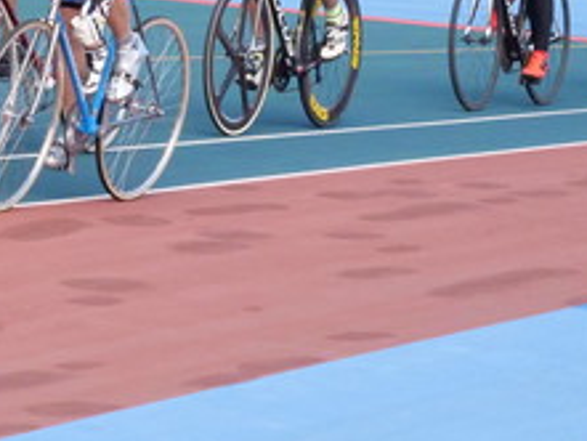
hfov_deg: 7.5
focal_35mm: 262
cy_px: -228
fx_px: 4445
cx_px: -117
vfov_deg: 5.6
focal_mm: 34
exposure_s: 1/5000
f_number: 3.8
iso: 2000
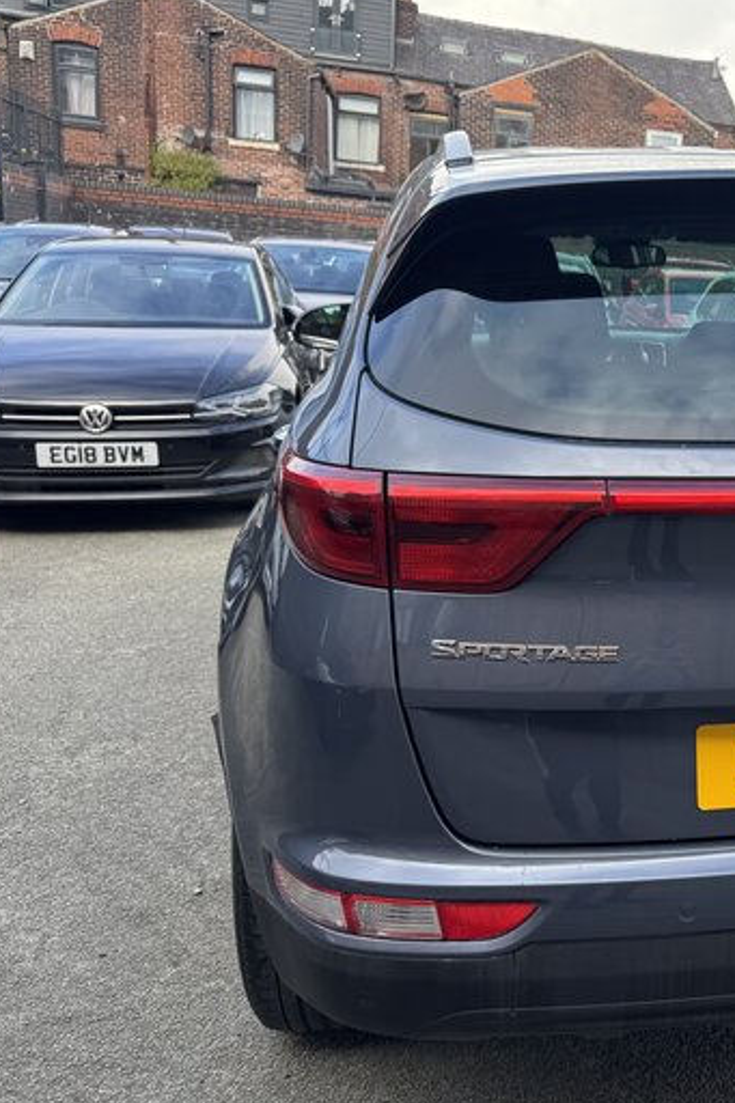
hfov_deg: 31.2
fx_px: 1195
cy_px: 554
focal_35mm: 39
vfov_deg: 49.6
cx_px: 765
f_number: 1.78
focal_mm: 6.76
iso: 80
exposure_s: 1/645
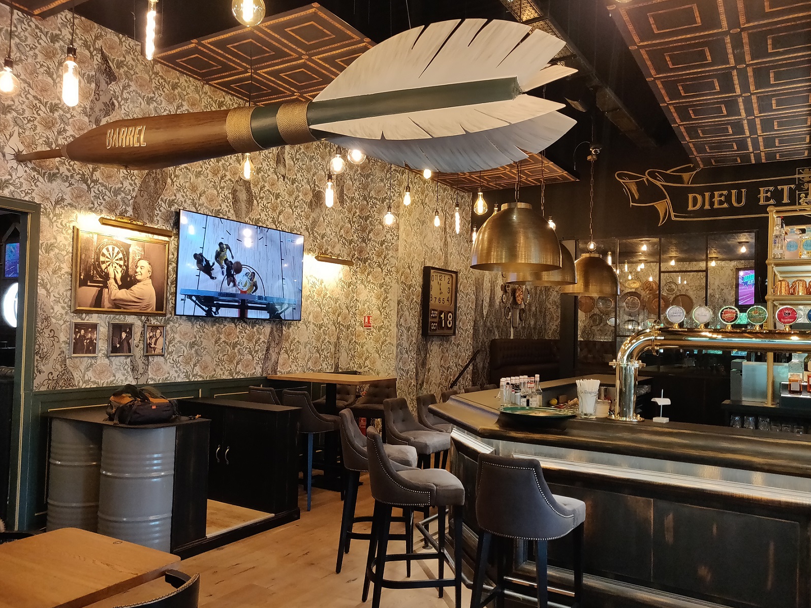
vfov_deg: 53.1
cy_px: 300
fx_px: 609
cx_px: 401
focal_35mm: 26
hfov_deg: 67.3
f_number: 1.7
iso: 500
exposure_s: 1/50
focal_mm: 4.25
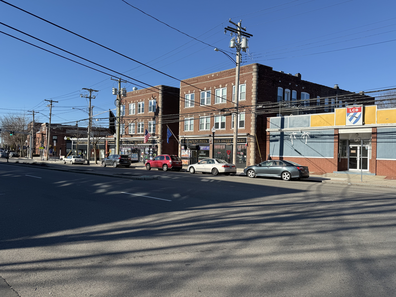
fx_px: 275
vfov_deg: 56.8
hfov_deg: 71.6
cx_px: 198
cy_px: 148
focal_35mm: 24
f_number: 1.78
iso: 80
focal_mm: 6.76
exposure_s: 1/3759
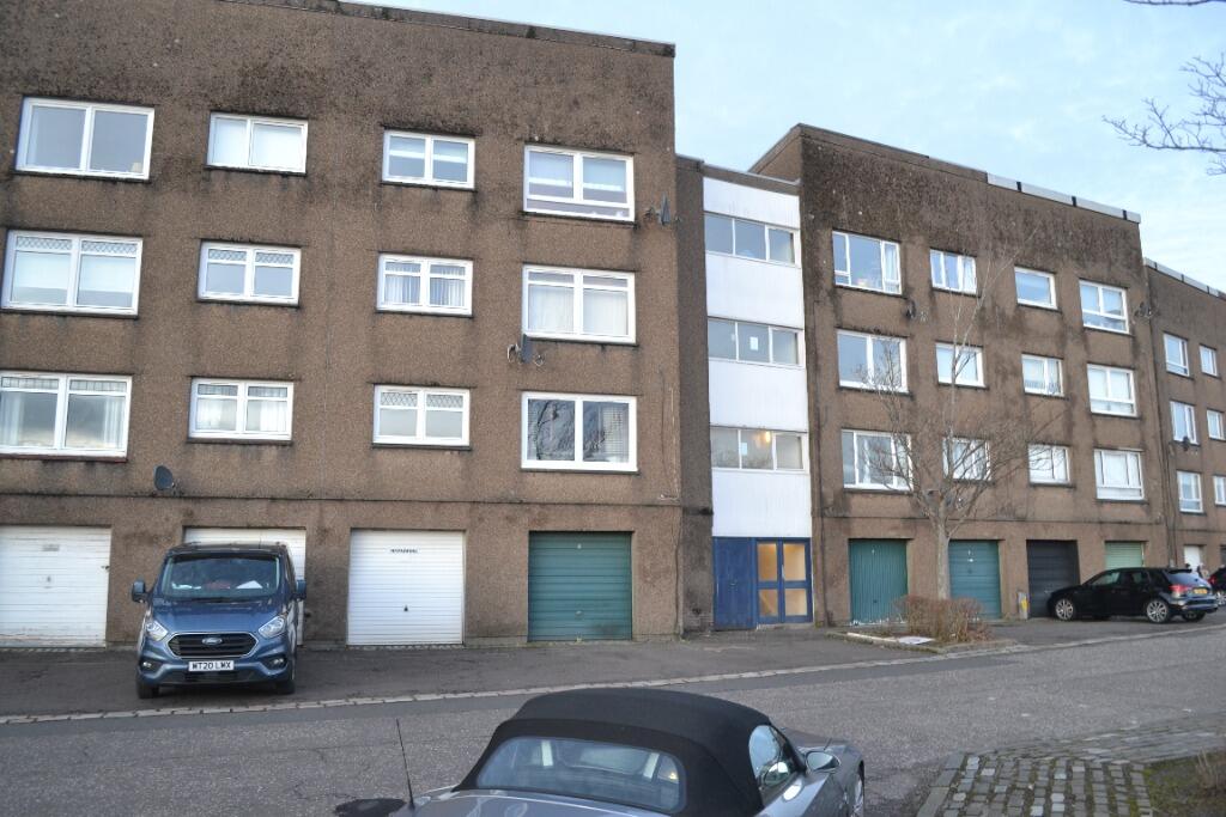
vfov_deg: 47.9
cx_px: 613
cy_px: 408
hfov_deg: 67.4
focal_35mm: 27
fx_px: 920
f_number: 3.5
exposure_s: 1/15
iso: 500
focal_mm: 18
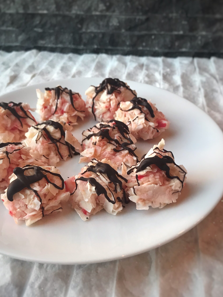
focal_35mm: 32
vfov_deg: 56.7
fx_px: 275
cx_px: 97
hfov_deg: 44.1
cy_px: 162
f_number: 1.8
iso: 32
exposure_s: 1/30
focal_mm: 3.99
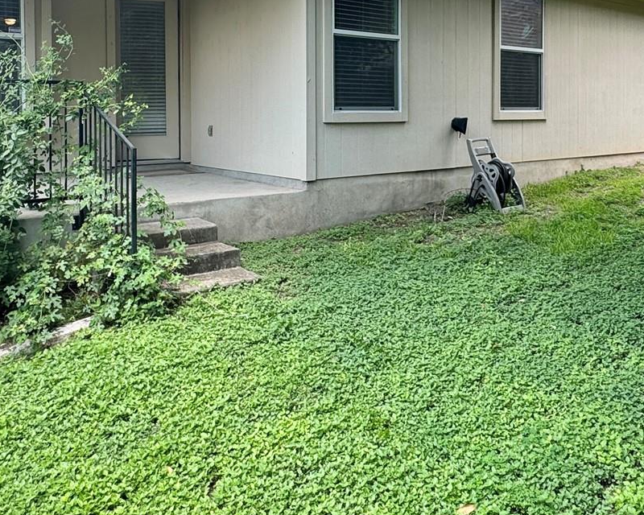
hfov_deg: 51.4
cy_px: 124
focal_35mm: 35
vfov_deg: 40.9
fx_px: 667
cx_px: 357
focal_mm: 2.22
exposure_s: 1/202
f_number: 2.2
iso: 40
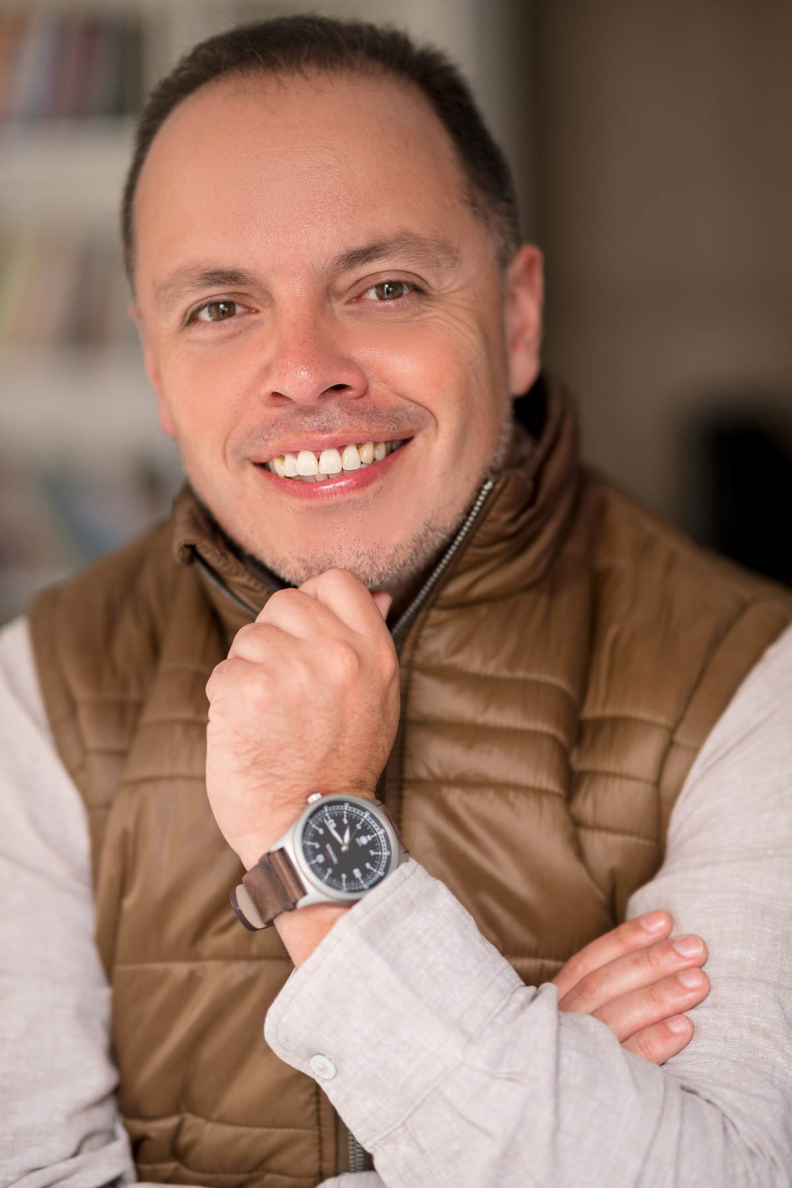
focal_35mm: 75
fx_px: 2475
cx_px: 396
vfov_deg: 27.0
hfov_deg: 18.2
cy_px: 594
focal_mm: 50
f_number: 1.3
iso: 160
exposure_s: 1/160
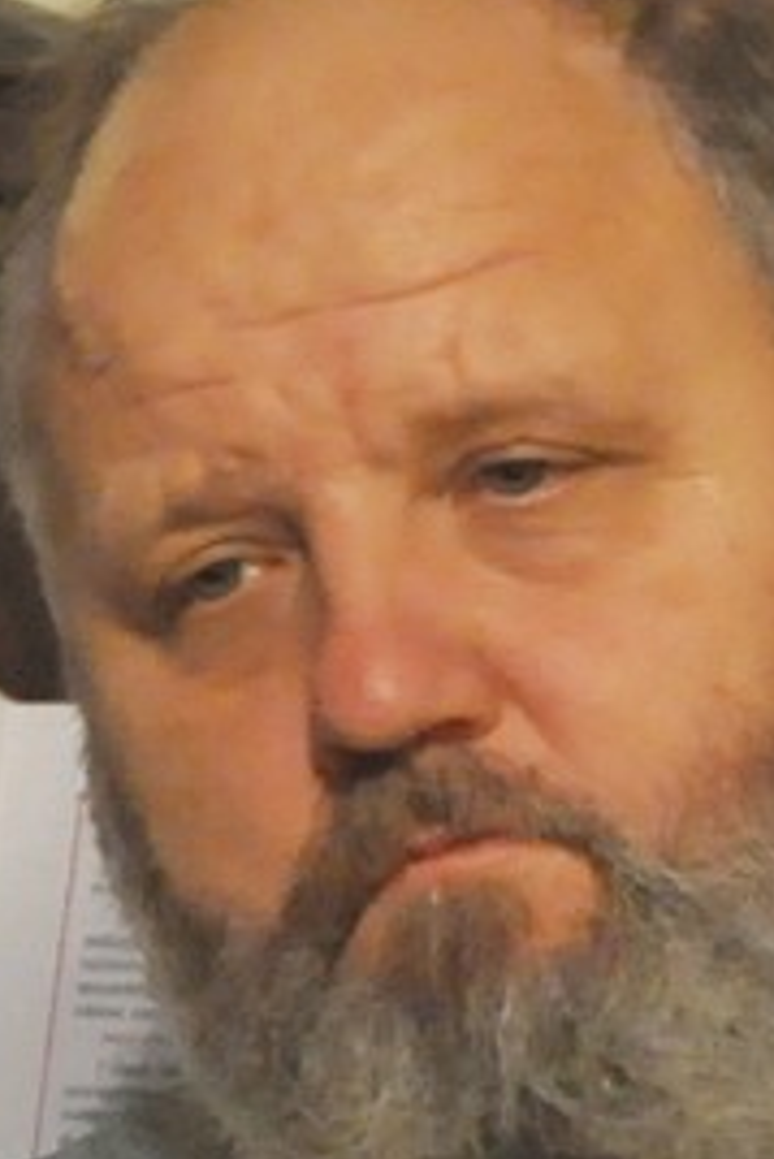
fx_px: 11530
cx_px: 828
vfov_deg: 5.7
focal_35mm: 358
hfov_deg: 3.8
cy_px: 1393
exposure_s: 1/50
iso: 1600
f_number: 5.3
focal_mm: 80
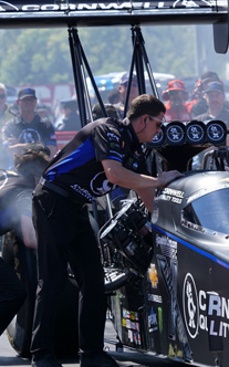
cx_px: 188
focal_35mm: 369
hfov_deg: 3.6
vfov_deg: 5.7
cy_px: 184
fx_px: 3691
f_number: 7.1
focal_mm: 160
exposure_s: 1/640
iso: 400
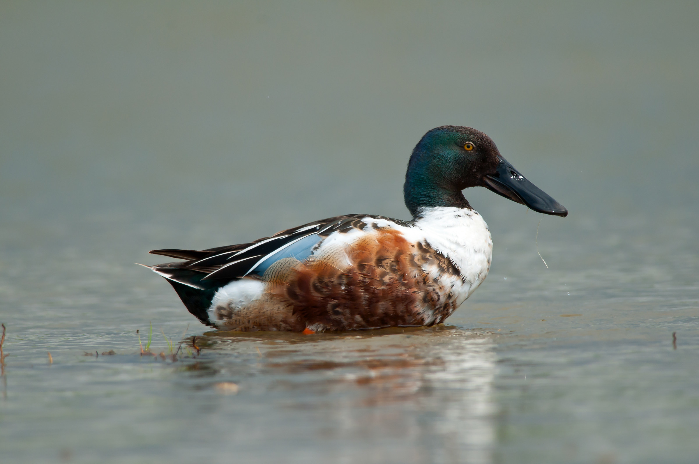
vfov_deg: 1.8
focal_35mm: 750
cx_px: 350
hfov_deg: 2.8
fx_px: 14545
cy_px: 232
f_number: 6.7
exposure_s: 1/1000
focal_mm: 500
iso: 400
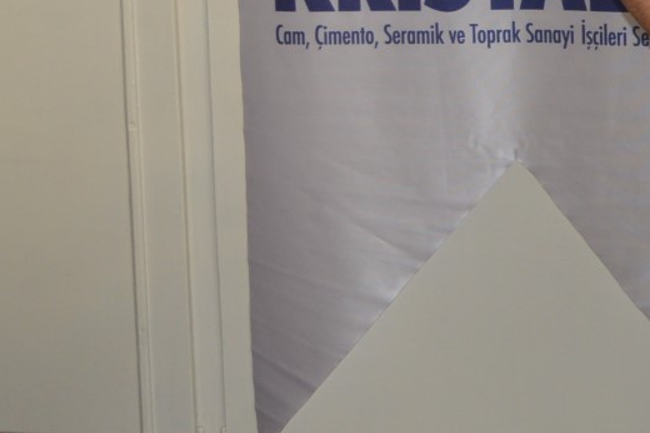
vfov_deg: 12.7
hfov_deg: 19.1
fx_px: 1858
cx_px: 710
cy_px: -191
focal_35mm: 103
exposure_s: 1/60
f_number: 3.5
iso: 450
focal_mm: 22
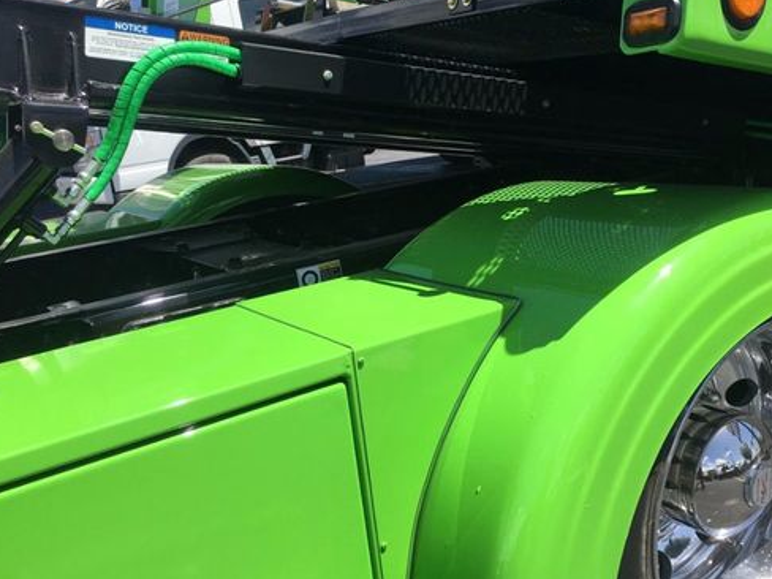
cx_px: 419
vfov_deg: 37.7
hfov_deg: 48.9
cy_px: 283
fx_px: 847
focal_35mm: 38
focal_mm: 4.15
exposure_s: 1/1261
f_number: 2.2
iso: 25
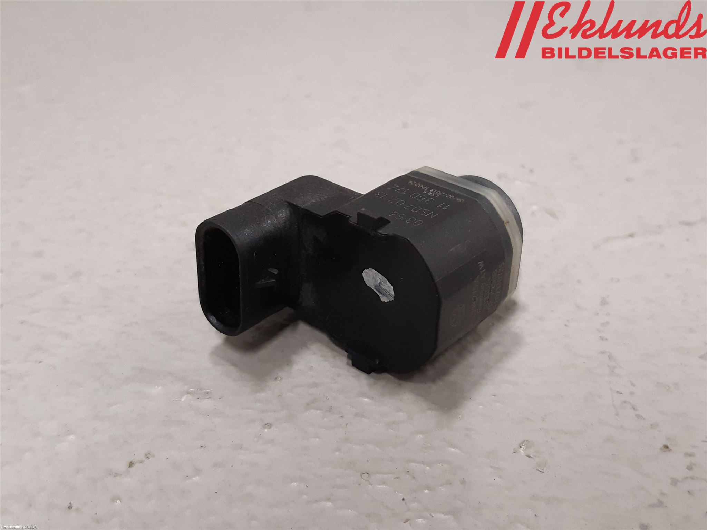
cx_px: 354
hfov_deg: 67.3
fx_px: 531
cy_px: 265
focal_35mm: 26
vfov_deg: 53.1
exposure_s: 1/50
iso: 160
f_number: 1.7
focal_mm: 3.93
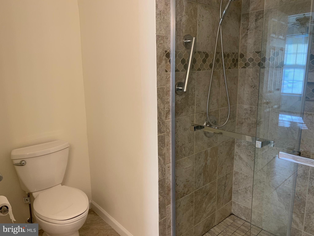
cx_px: 157
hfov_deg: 67.3
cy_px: 118
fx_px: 236
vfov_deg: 53.1
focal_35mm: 26
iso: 50
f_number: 1.8
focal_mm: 4.25
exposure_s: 1/60
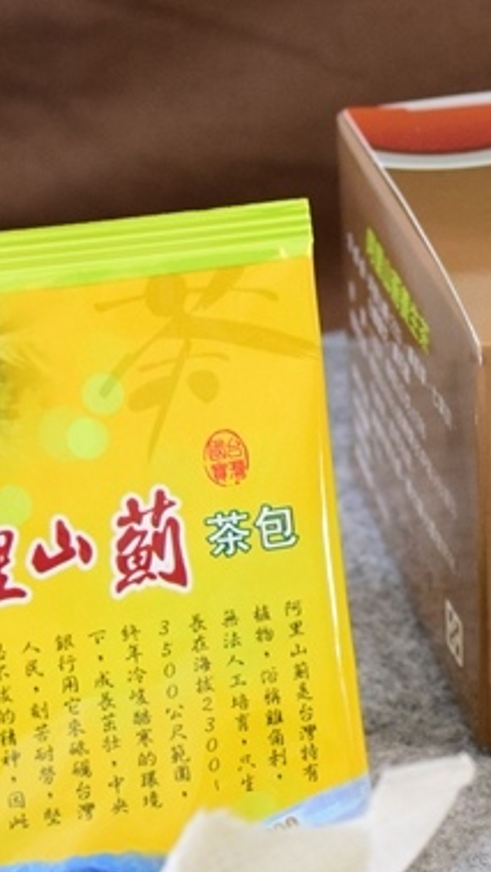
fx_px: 3074
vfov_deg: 16.1
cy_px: 458
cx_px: 549
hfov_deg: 9.0
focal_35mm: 133
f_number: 7.1
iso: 1600
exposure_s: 1/80
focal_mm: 32
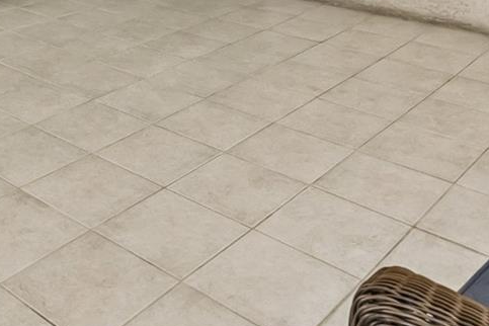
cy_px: -206
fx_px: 720
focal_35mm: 53
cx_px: 101
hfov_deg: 36.3
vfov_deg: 20.5
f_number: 8
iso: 1600
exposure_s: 1/20
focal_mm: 16
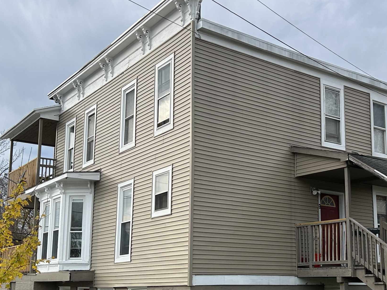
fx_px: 548
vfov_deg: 29.4
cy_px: 199
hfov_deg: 38.7
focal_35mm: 49
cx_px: 241
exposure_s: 1/1196
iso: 50
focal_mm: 5.7
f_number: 1.5
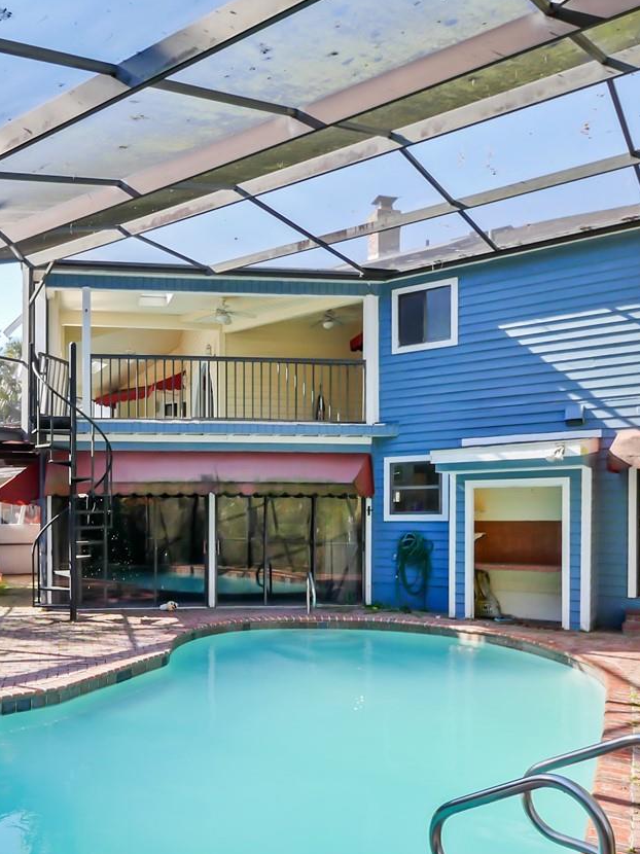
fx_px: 666
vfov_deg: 64.4
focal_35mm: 27
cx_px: 177
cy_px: 531
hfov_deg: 49.7
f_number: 5
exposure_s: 1/200
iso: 200
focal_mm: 7
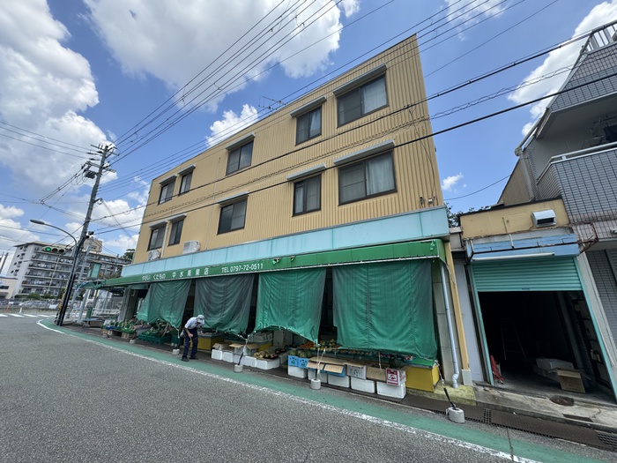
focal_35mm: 14
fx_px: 250
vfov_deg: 85.7
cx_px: 308
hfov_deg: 102.1
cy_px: 232
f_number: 2.2
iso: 50
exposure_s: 1/921
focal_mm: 2.22
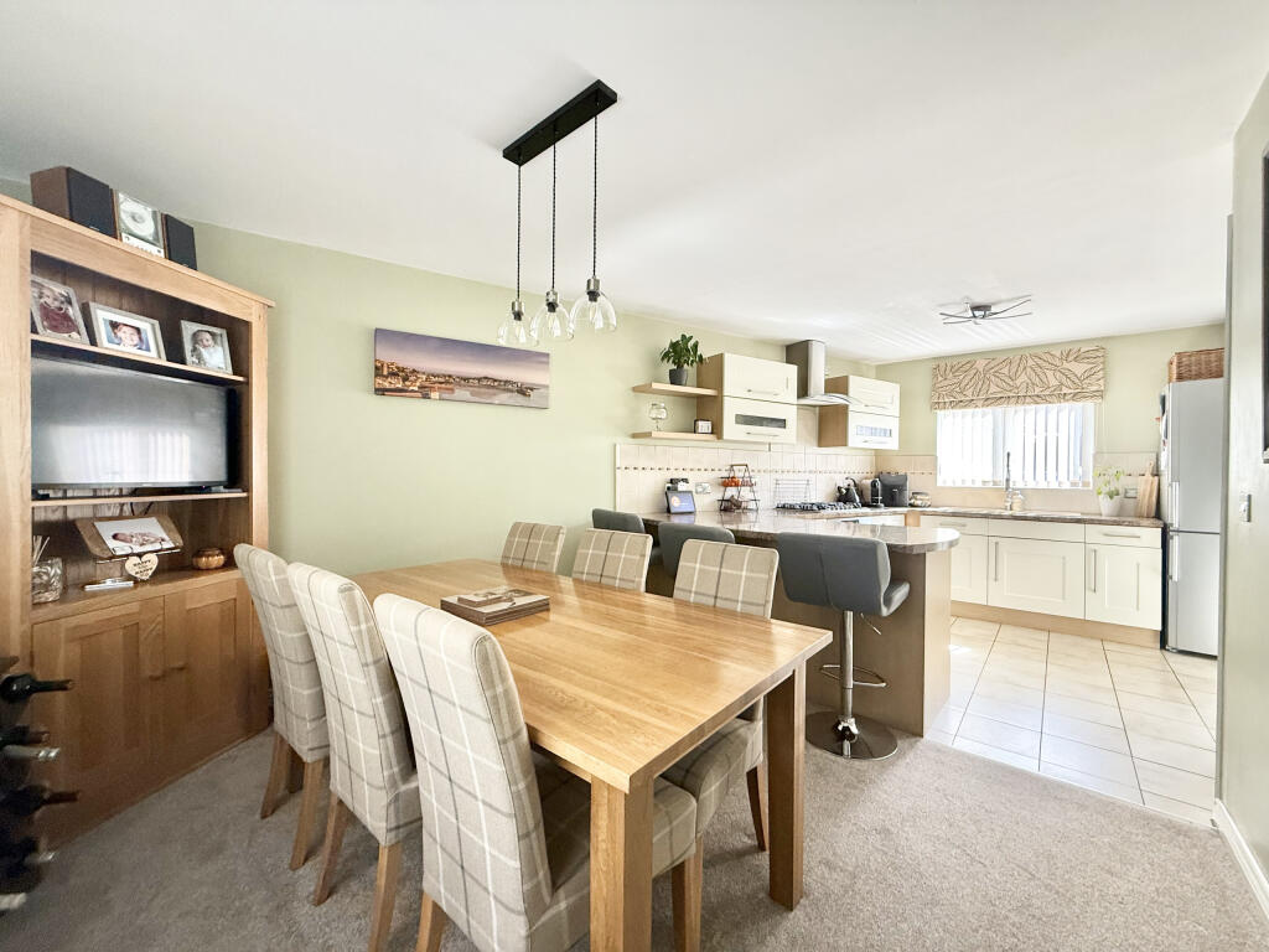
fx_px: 513
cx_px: 634
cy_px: 476
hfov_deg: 102.1
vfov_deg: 85.7
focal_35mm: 14
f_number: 2.2
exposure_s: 1/99
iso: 200
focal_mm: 2.22
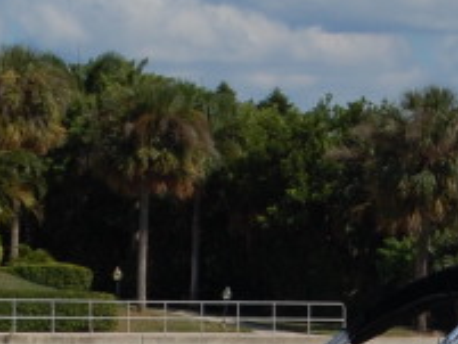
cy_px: 565
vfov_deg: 4.2
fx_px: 4688
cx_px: 162
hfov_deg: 5.6
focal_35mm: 354
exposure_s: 1/500
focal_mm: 55
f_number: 11
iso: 200
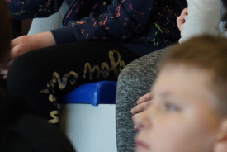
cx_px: 426
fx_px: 3131
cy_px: -95
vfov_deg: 2.8
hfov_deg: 4.1
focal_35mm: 496
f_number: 4
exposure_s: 1/100
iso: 1250
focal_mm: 105
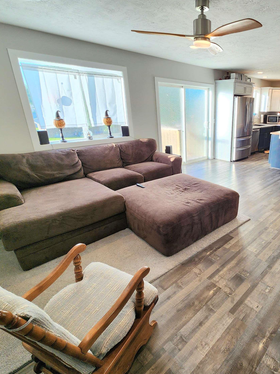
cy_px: 185
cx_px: 209
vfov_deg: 87.8
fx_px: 194
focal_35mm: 18
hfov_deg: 67.2
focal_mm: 2.2
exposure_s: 1/120
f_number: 2.2
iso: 100
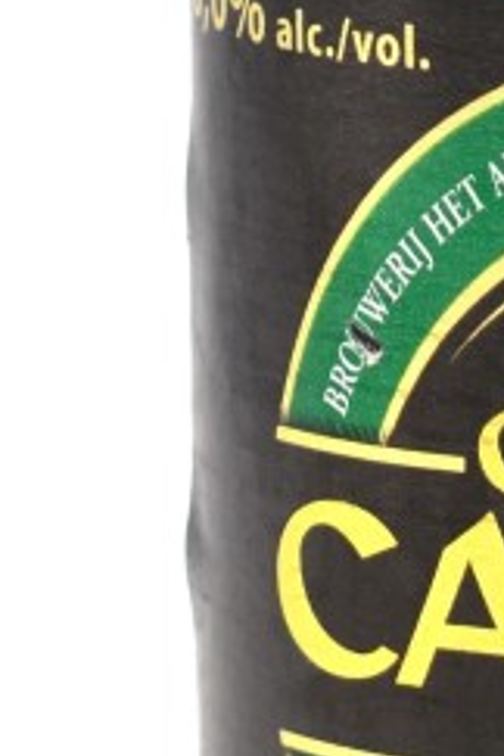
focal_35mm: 460
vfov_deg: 4.4
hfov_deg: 3.0
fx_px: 9659
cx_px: 747
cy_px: -501
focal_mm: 46
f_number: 6.3
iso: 200
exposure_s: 1/250
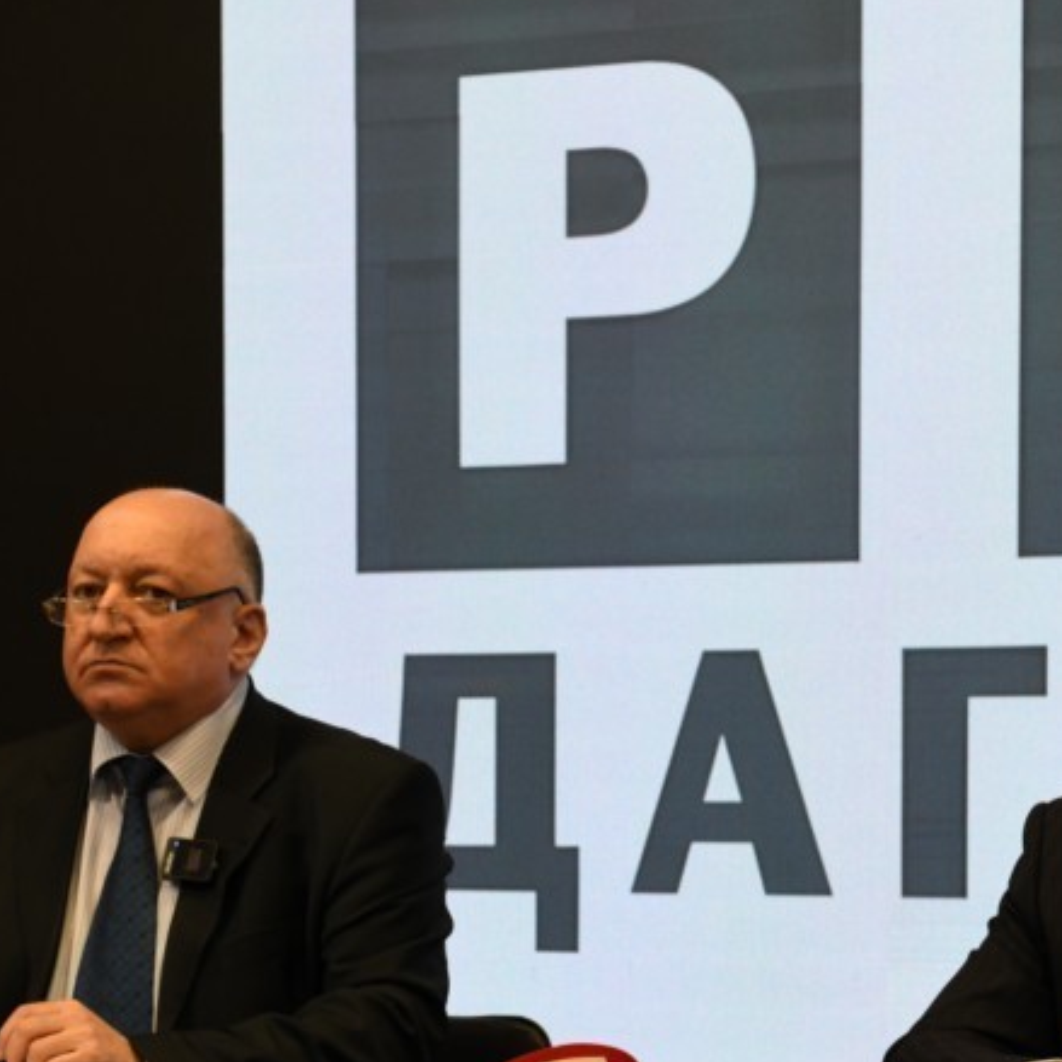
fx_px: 4478
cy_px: 812
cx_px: 631
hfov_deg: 13.5
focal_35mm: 129
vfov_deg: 13.5
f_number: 5.6
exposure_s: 1/100
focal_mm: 65
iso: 1600
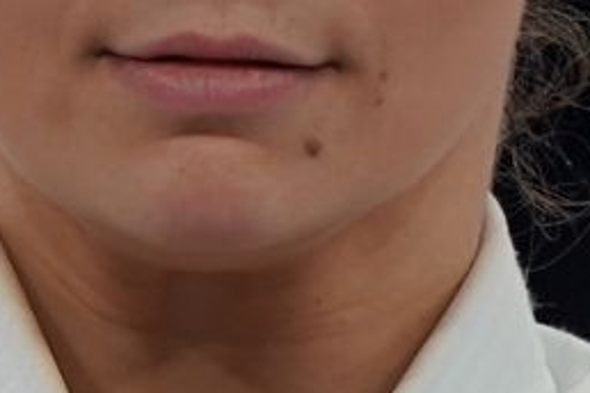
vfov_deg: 0.3
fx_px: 68648
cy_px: 420
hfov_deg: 0.5
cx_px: 139
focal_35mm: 4189
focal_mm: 400
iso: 640
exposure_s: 1/500
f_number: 2.8
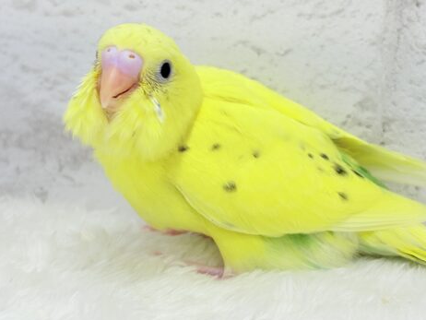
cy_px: 118
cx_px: 249
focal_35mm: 72
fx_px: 887
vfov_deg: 20.4
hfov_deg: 27.0
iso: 32
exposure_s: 1/50
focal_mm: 5.96
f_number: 1.6
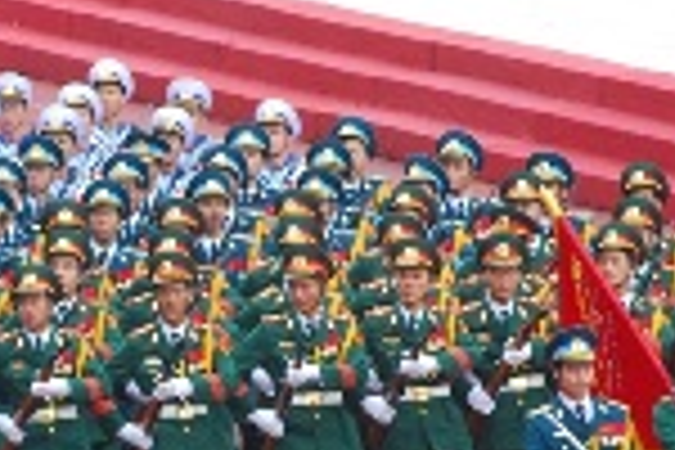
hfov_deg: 2.8
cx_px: 76
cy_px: 369
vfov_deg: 1.9
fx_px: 13902
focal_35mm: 741
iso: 1600
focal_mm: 165
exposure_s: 1/250
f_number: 7.1
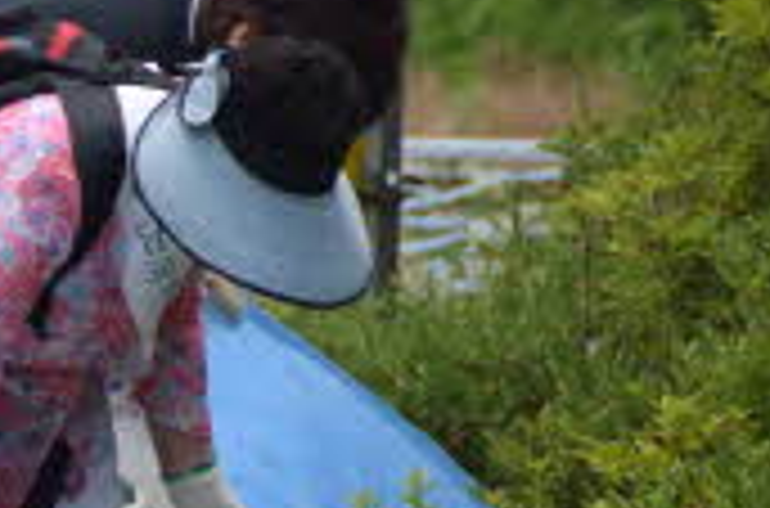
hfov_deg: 1.8
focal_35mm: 1126
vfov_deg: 1.2
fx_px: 24017
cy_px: 166
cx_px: -653
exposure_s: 1/500
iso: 280
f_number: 5.6
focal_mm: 200
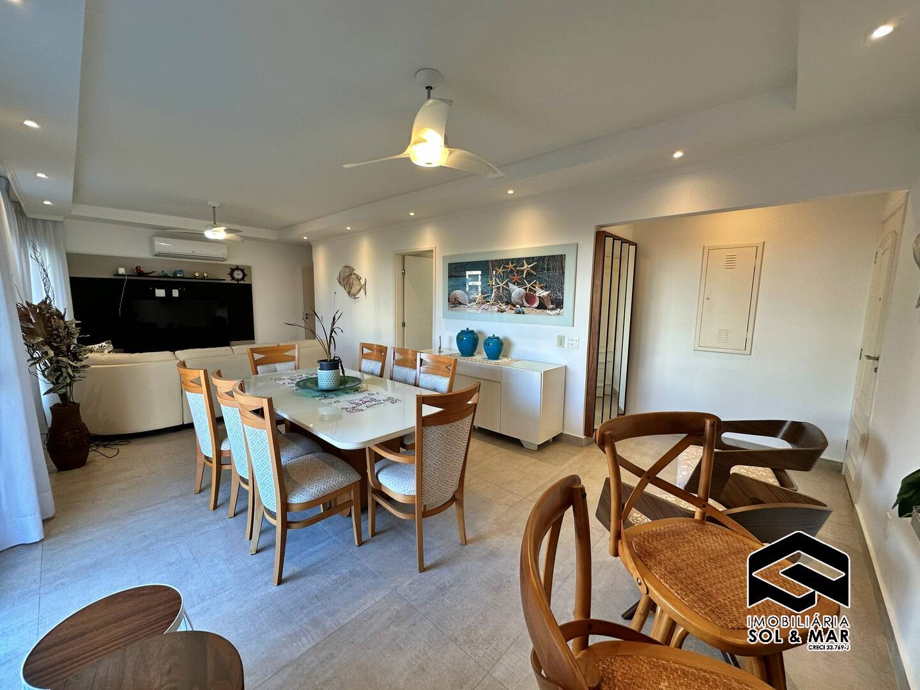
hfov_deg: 102.1
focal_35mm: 14
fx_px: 372
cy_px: 345
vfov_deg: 85.7
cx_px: 460
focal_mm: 2.22
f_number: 2.2
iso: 100
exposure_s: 1/120
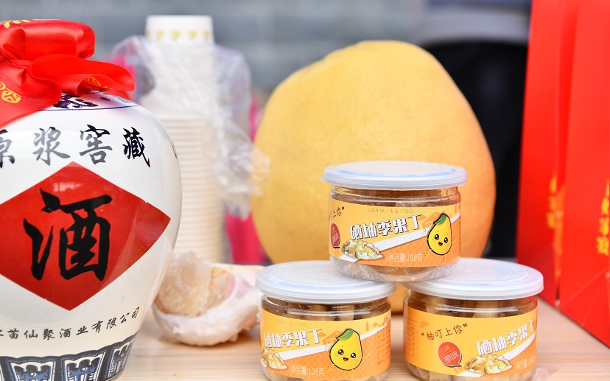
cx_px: 242
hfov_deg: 31.9
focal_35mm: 64
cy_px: 157
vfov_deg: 20.3
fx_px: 1064
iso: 160
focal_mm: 52
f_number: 4
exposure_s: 1/125
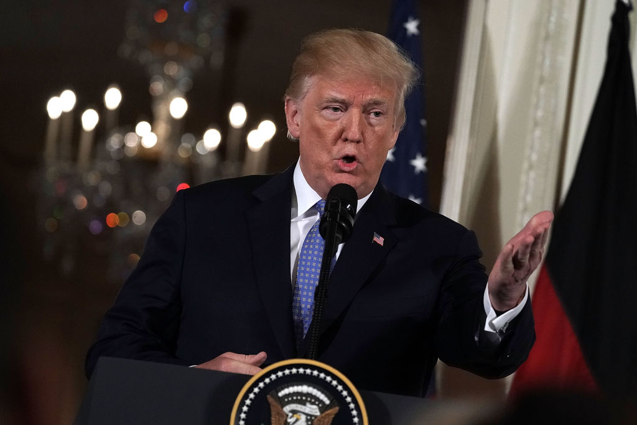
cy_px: 212
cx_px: 318
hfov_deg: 10.4
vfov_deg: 6.9
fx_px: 3504
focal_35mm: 198
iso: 6400
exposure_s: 1/1250
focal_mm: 198
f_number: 5.6
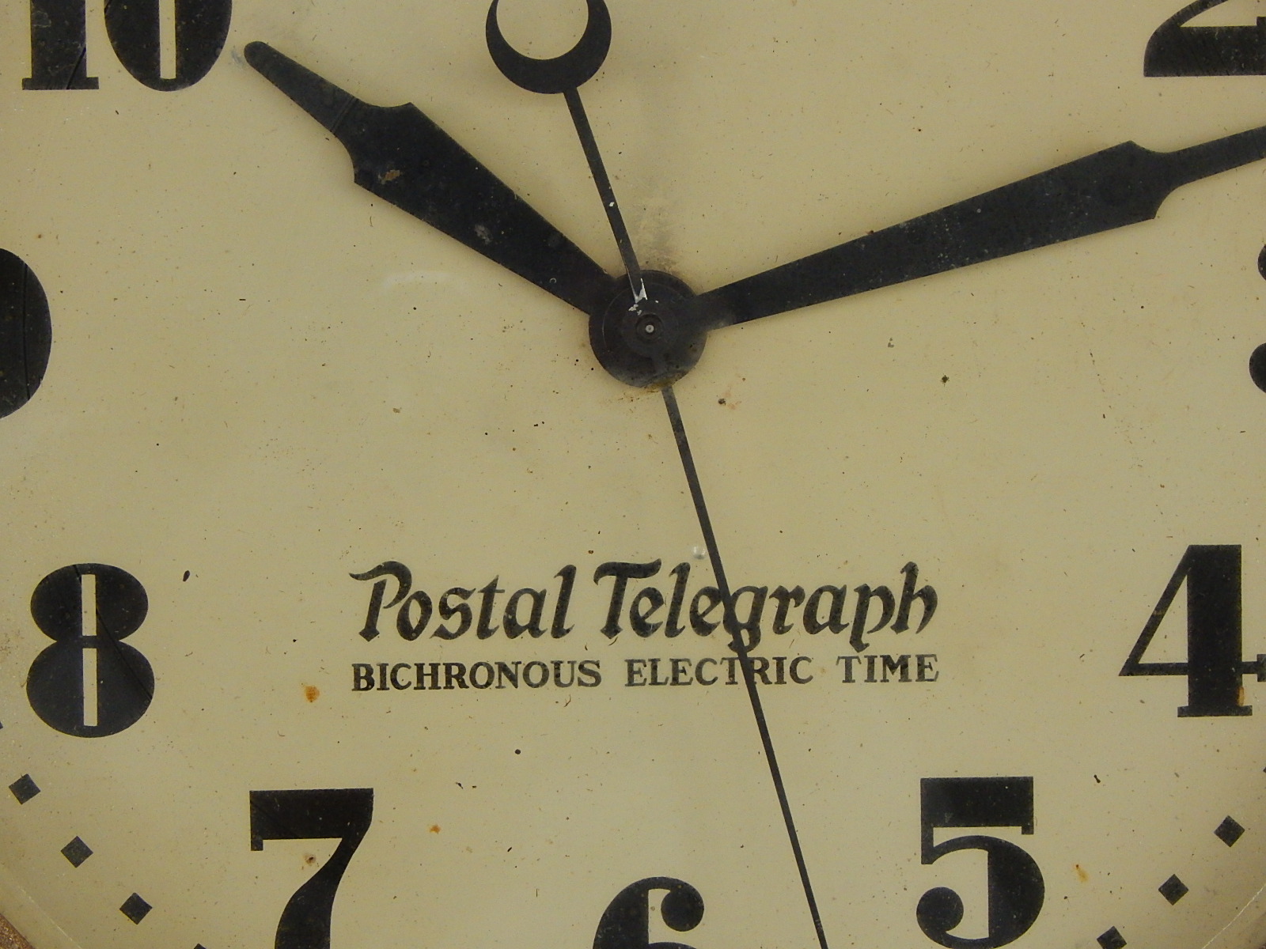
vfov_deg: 9.3
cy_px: 474
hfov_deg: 12.3
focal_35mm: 160
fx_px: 5852
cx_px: 633
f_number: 5.1
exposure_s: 1/60
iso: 400
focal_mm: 28.7
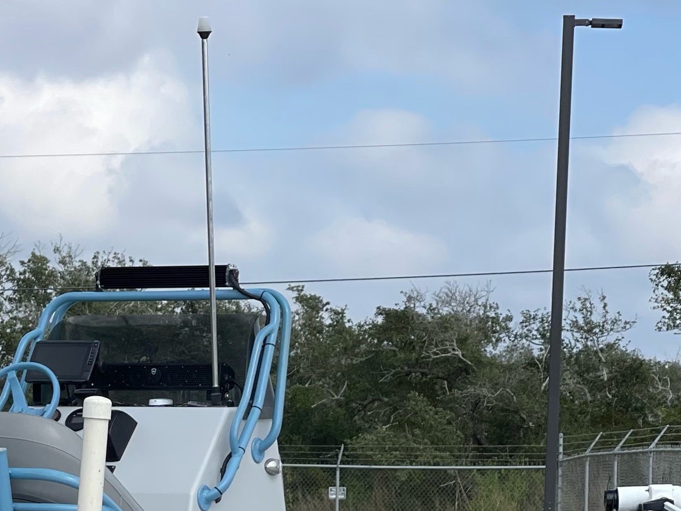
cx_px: 23
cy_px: 601
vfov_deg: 9.3
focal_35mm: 158
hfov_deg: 12.4
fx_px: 3108
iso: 32
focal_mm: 7.5
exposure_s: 1/1488
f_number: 2.2
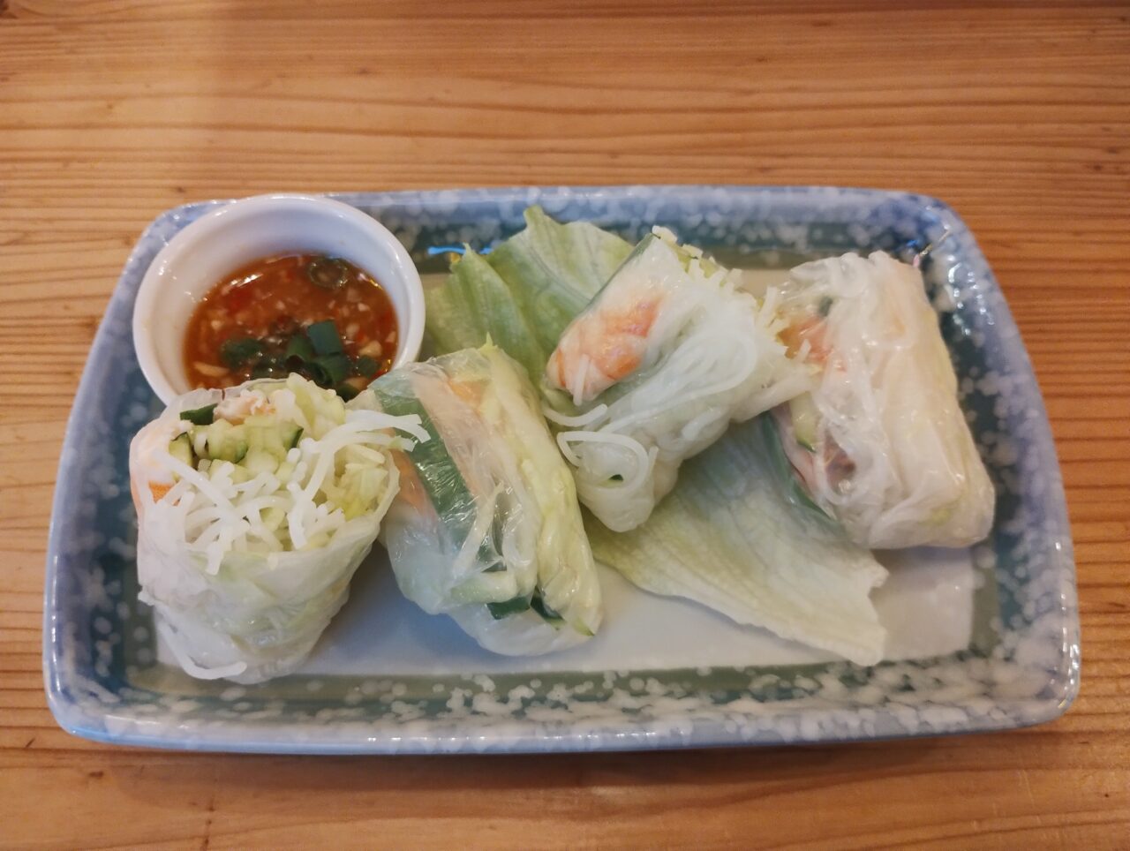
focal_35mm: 28
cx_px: 565
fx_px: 915
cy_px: 426
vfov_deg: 49.9
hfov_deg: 63.4
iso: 1506
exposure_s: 1/25
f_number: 1.8
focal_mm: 4.27
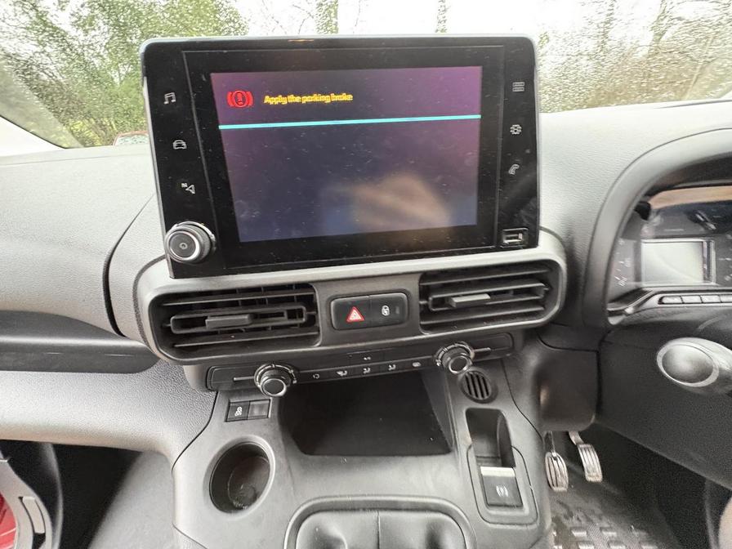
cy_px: 274
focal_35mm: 14
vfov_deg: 85.7
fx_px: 296
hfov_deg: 102.1
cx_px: 366
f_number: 2.2
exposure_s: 1/51
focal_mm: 2.22
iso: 800
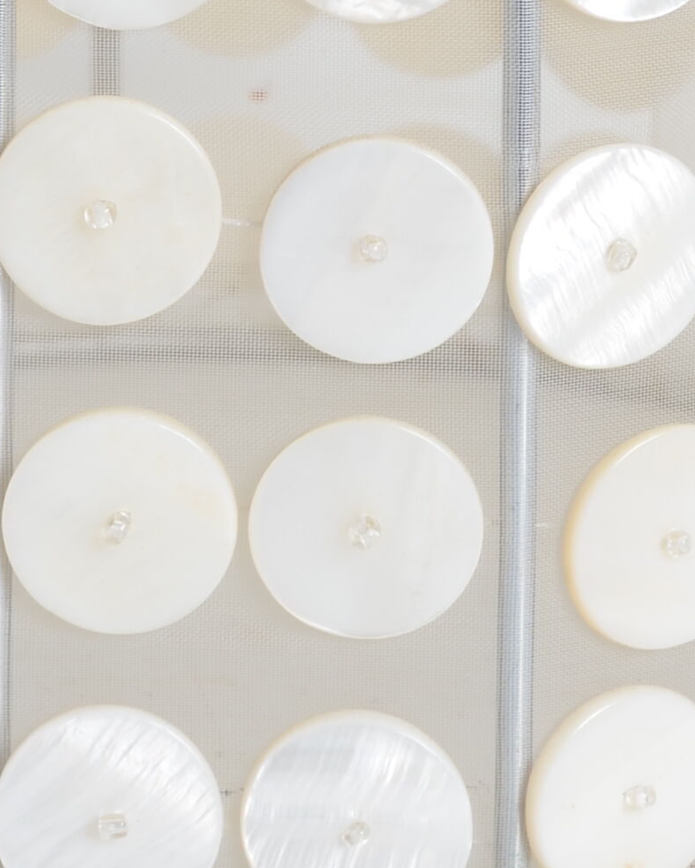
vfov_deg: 7.3
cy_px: -468
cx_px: 331
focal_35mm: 261
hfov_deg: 5.9
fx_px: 6711
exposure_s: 1/125
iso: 100
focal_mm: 50
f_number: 11
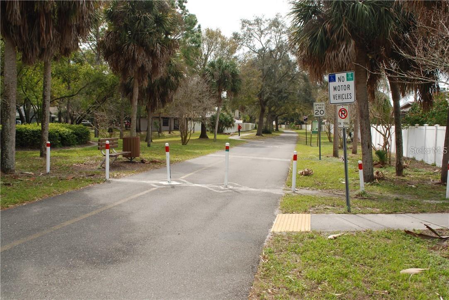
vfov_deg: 36.9
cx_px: 224
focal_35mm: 36
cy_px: 150
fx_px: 449
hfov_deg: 53.1
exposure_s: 1/250
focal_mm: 24
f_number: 8
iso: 250
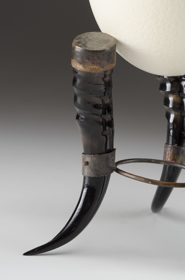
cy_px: 140
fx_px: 639
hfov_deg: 16.5
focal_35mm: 82
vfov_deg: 24.7
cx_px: 92
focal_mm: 55
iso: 100
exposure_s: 1/80
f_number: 10
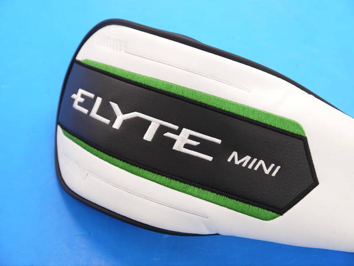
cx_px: 177
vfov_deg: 26.1
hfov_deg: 34.3
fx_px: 573
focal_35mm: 56
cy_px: 133
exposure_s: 1/125
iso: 800
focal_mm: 28
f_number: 4.8
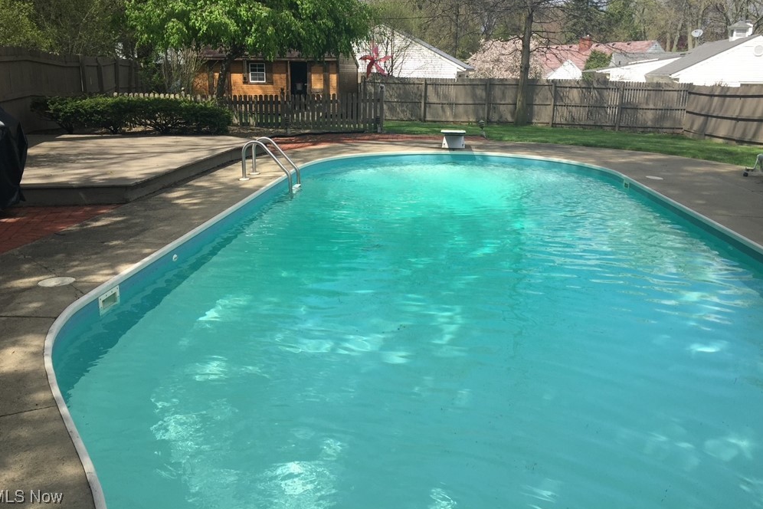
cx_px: 379
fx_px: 657
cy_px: 219
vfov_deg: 42.2
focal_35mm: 31
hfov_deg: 60.3
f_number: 2.2
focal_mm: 4.15
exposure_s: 1/1276
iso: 32
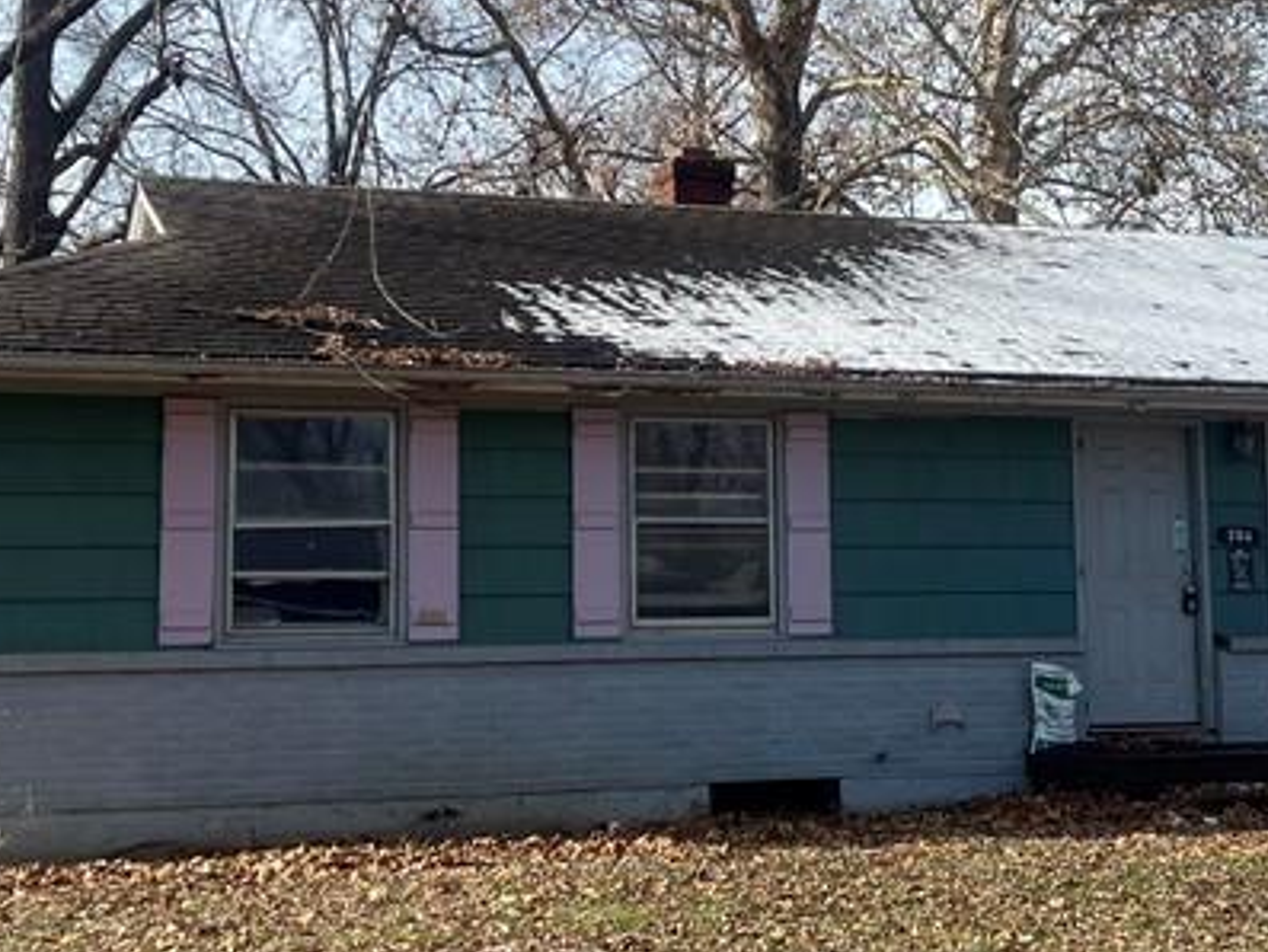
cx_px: 818
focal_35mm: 67
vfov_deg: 21.9
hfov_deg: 28.8
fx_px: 2455
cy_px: 319
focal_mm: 5.7
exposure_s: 1/2208
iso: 50
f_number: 1.5
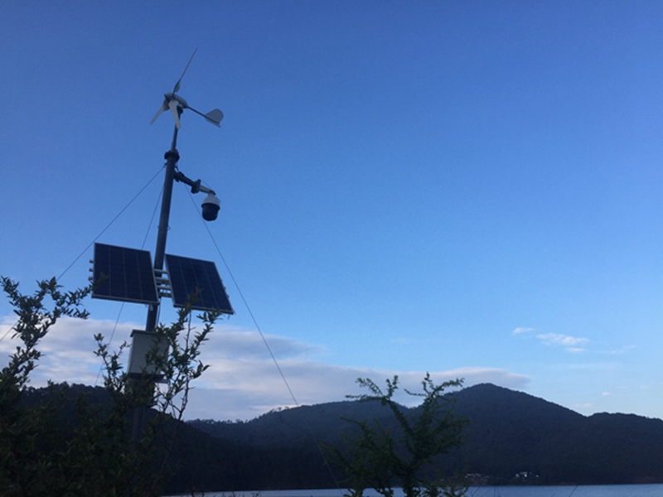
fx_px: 555
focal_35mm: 29
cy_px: 248
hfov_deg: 61.7
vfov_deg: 48.2
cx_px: 332
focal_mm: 4.15
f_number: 2.2
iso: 32
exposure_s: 1/608
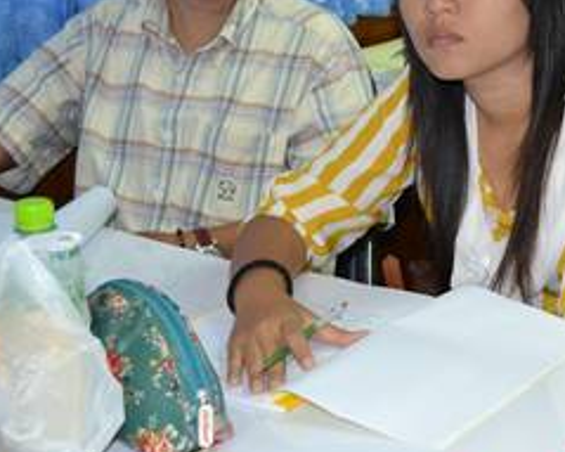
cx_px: 605
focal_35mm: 92
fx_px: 1538
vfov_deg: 16.7
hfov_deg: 20.0
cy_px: 166
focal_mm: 26
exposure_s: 1/60
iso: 1600
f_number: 4.2
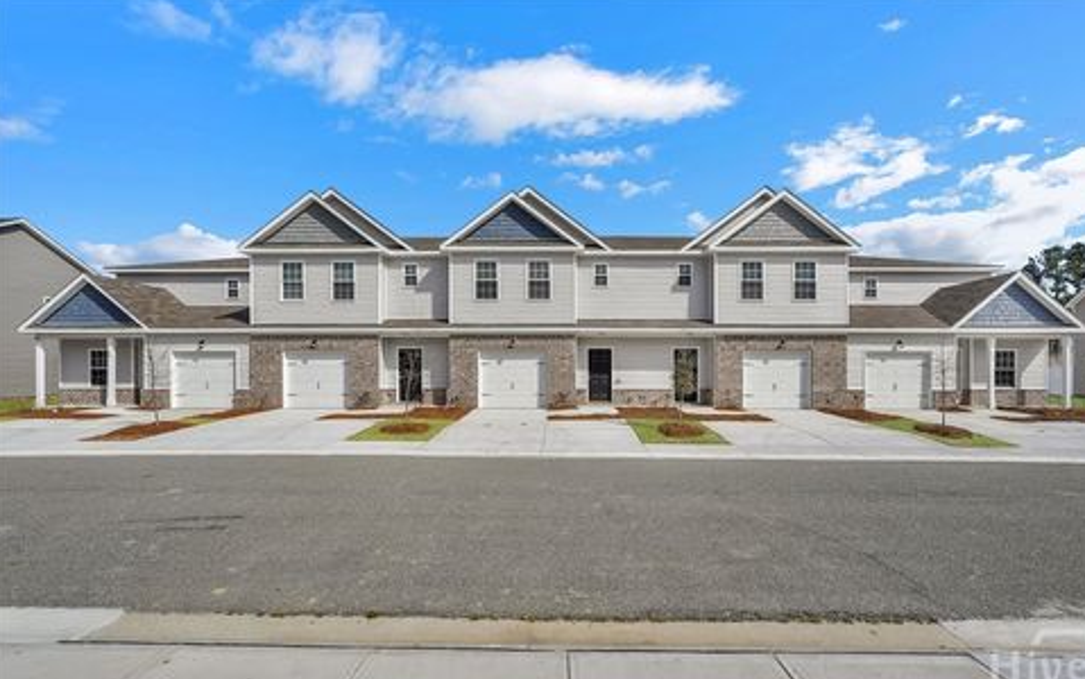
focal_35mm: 17
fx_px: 503
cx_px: 559
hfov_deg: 94.3
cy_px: 368
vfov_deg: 68.0
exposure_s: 1/1600
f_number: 9
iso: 320
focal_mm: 16
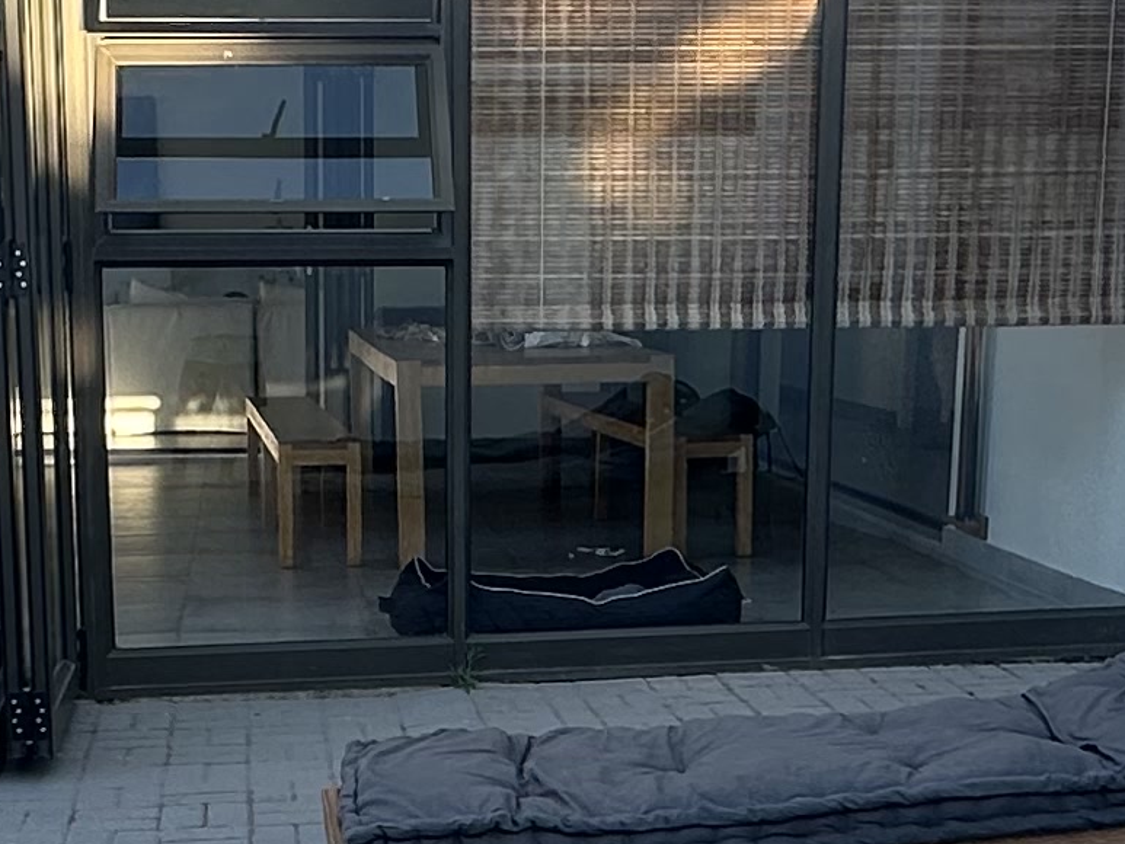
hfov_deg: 26.6
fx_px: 2373
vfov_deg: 19.7
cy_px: 795
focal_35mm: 73
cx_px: 421
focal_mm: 2.22
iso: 40
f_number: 2.2
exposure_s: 1/235
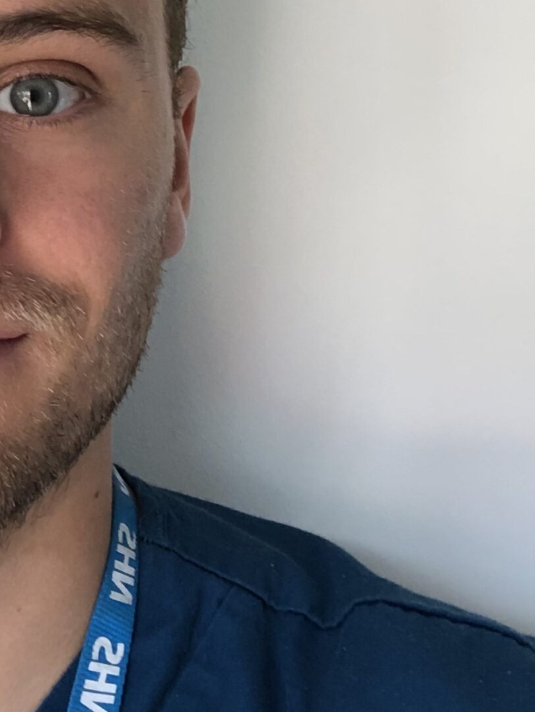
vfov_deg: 25.3
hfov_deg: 18.5
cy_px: 174
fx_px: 1564
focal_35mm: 76
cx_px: -95
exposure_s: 1/60
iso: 100
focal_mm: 2.87
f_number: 2.2
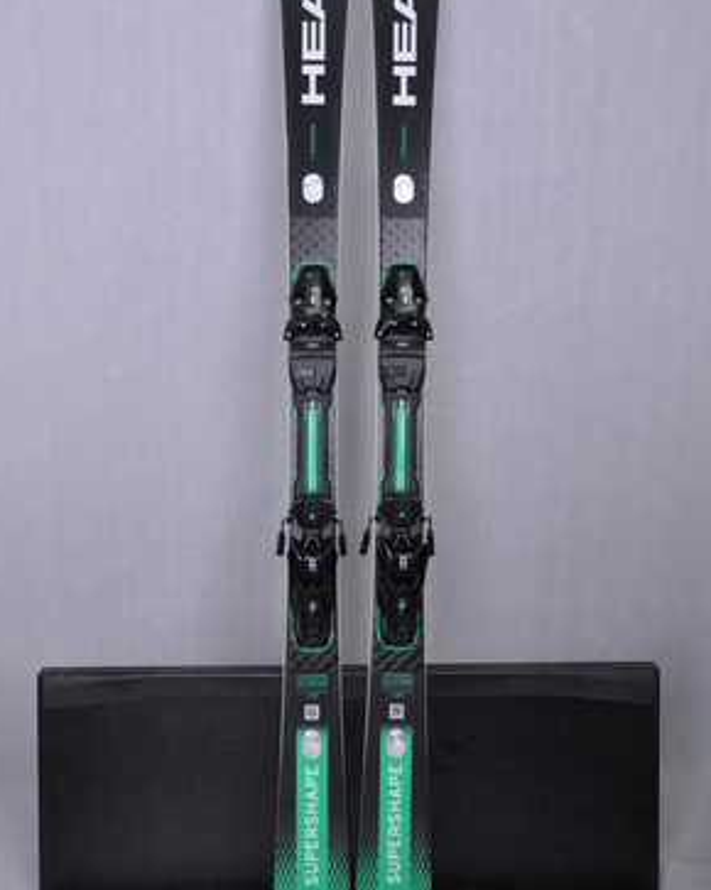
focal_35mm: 44
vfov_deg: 42.2
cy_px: 365
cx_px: 352
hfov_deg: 34.4
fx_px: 1147
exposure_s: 1/125
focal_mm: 25
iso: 3200
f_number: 8
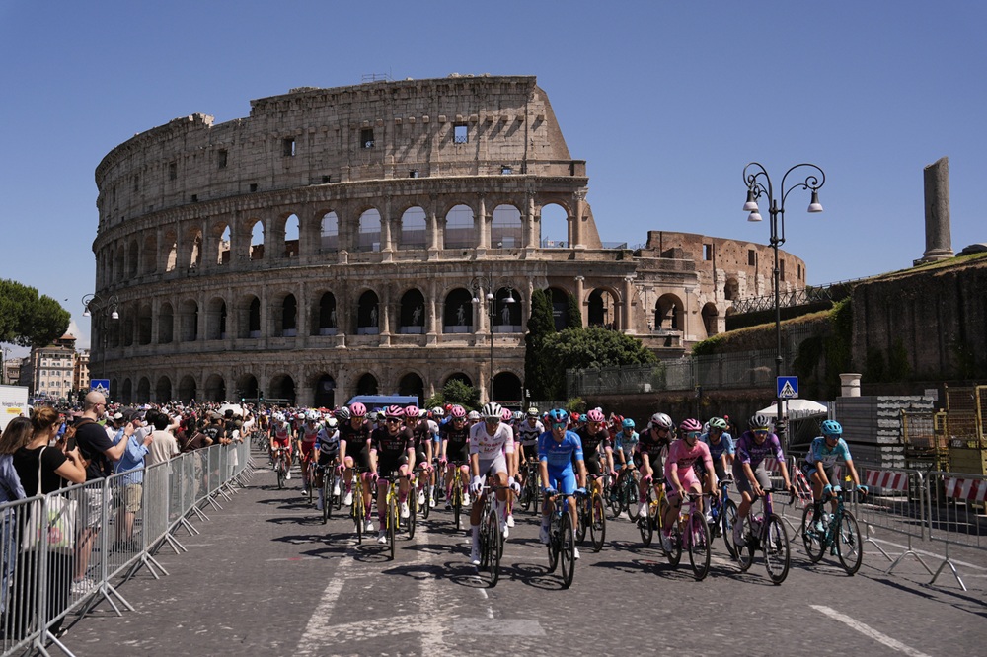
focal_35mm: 39
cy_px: 328
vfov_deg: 34.2
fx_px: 1069
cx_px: 494
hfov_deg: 49.6
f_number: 4
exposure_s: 1/8000
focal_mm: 39
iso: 320
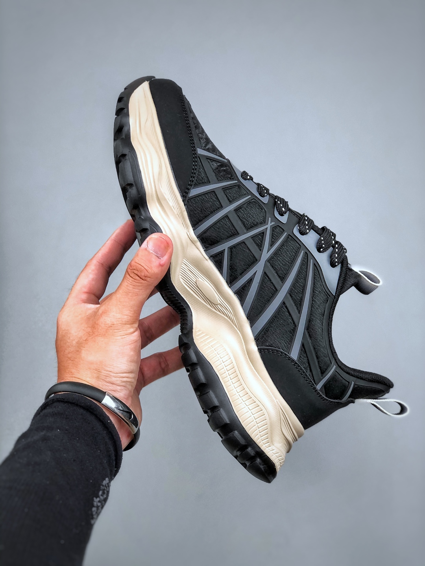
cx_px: 212
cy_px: 283
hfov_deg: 25.7
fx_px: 933
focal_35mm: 57
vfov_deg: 33.8
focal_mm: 6.6
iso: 32
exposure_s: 1/50
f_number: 2.8
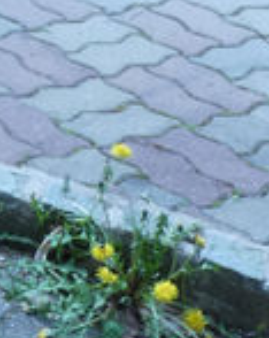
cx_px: -340
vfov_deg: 14.5
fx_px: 1328
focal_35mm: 133
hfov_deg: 10.3
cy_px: 115
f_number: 5.6
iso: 80
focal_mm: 3.6
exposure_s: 1/100
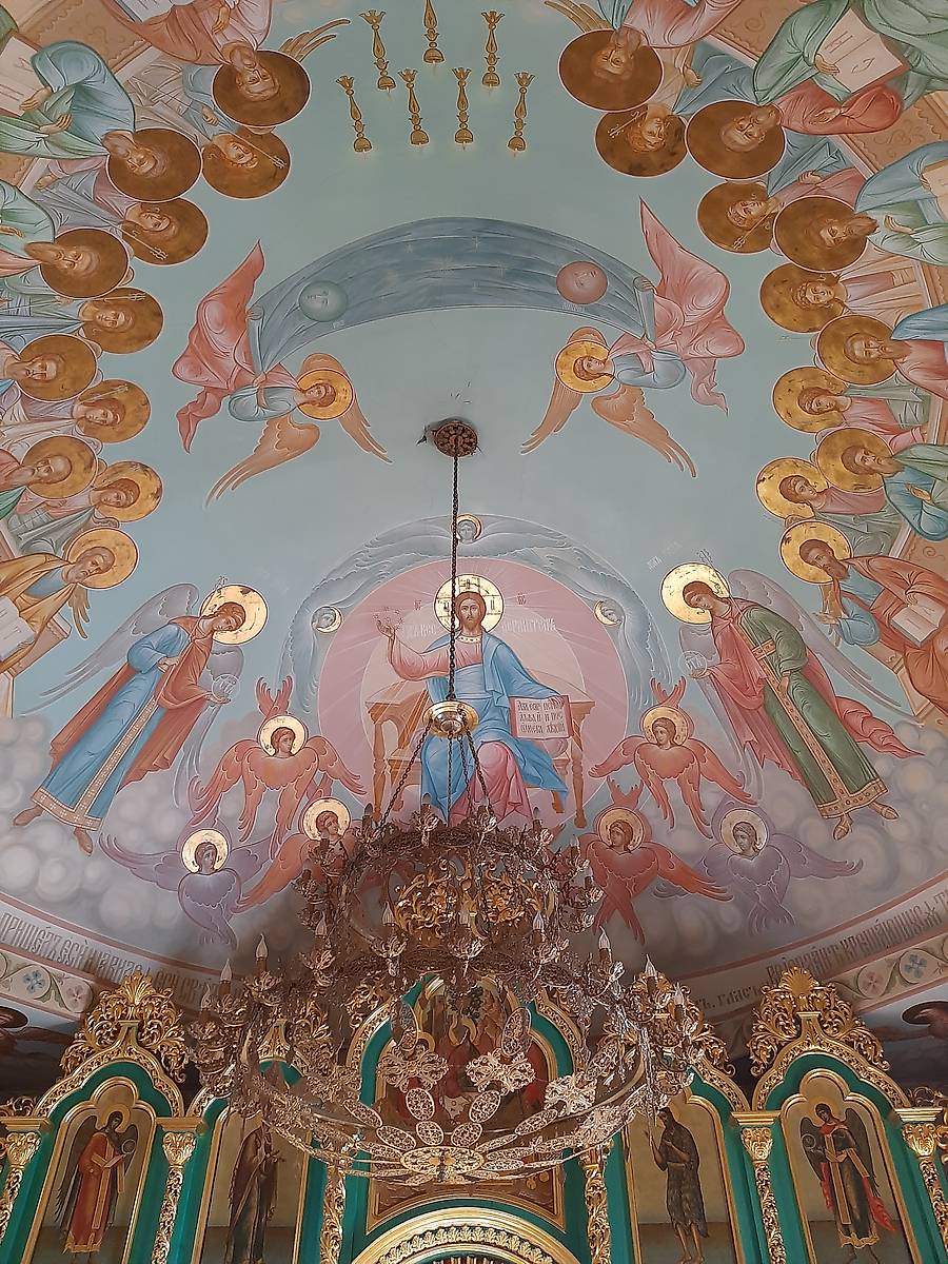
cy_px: 632
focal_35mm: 27
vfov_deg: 65.3
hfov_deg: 51.4
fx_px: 986
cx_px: 474
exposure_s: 1/33
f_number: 1.7
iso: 160
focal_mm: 3.93
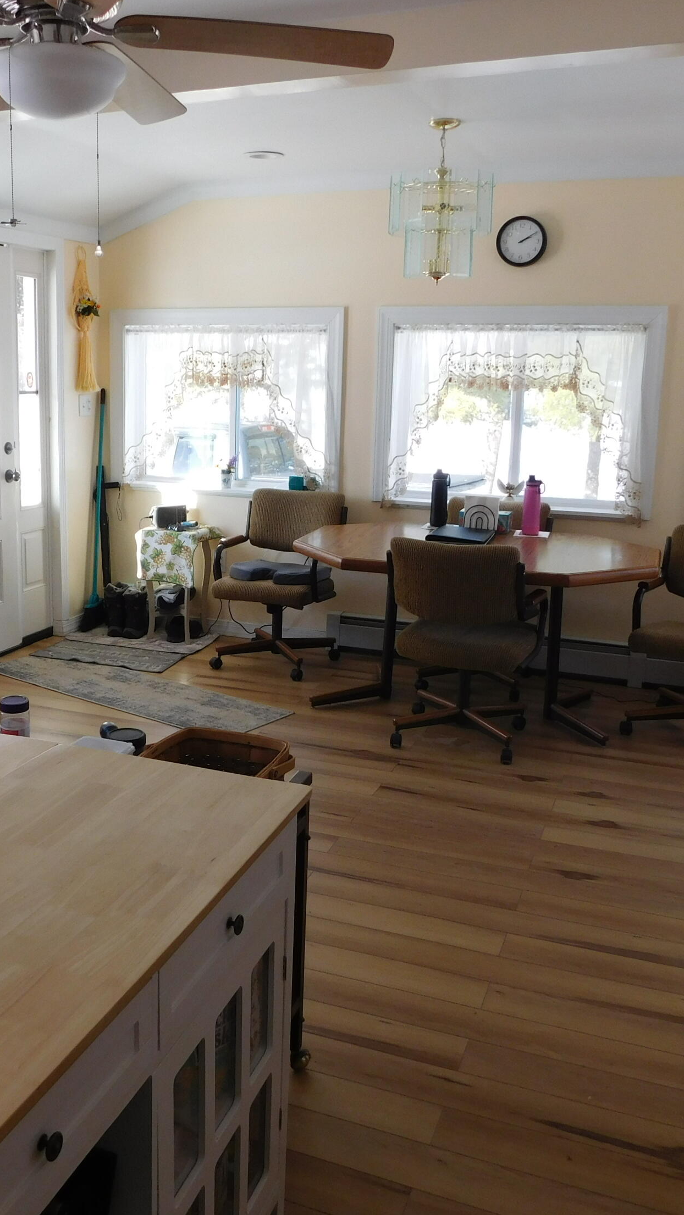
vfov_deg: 58.0
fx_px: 1096
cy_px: 607
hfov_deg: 34.3
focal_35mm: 34
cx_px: 216
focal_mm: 4
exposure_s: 1/100
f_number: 3
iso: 125
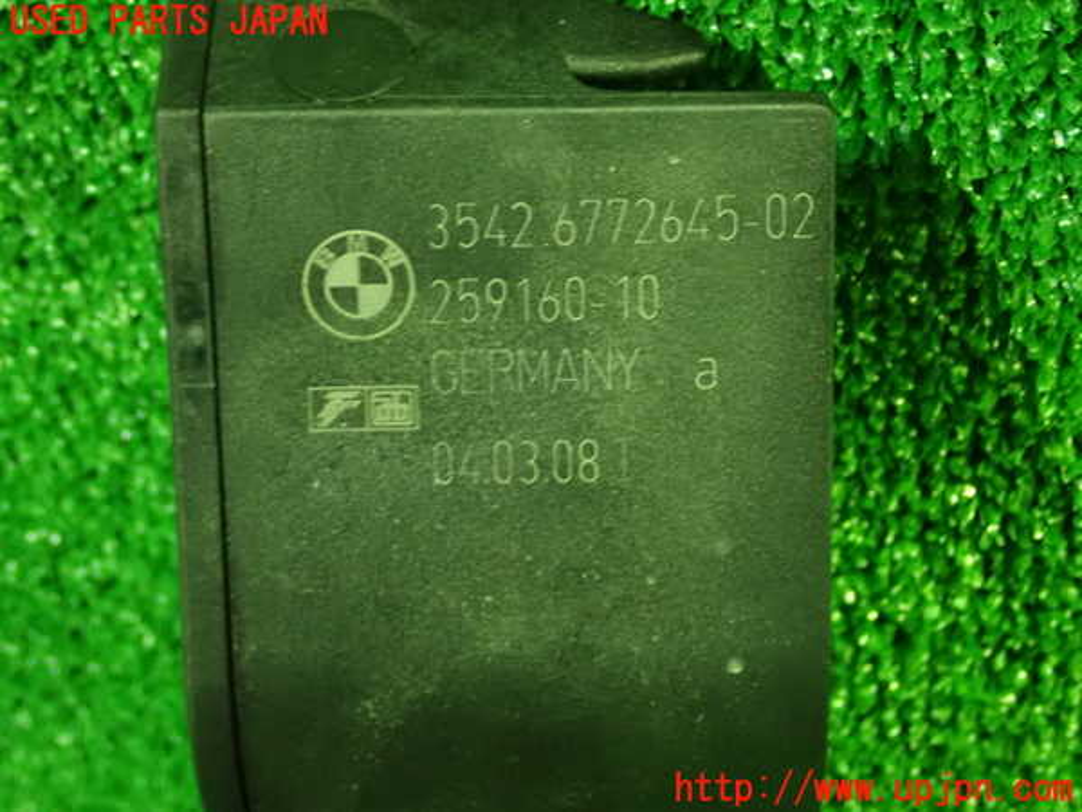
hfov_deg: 26.3
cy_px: 406
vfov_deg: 19.9
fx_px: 2313
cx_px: 541
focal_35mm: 74
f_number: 4.2
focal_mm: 13.47
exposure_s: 1/10
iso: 1600
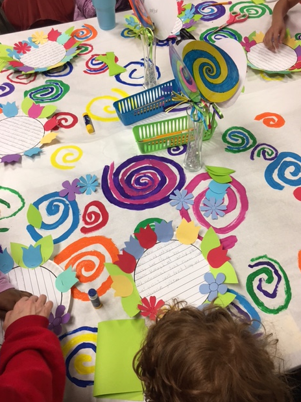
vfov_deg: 60.0
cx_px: 154
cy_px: 201
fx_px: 348
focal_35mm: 30
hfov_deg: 46.8
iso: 40
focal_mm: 4.15
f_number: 2.2
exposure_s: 1/15
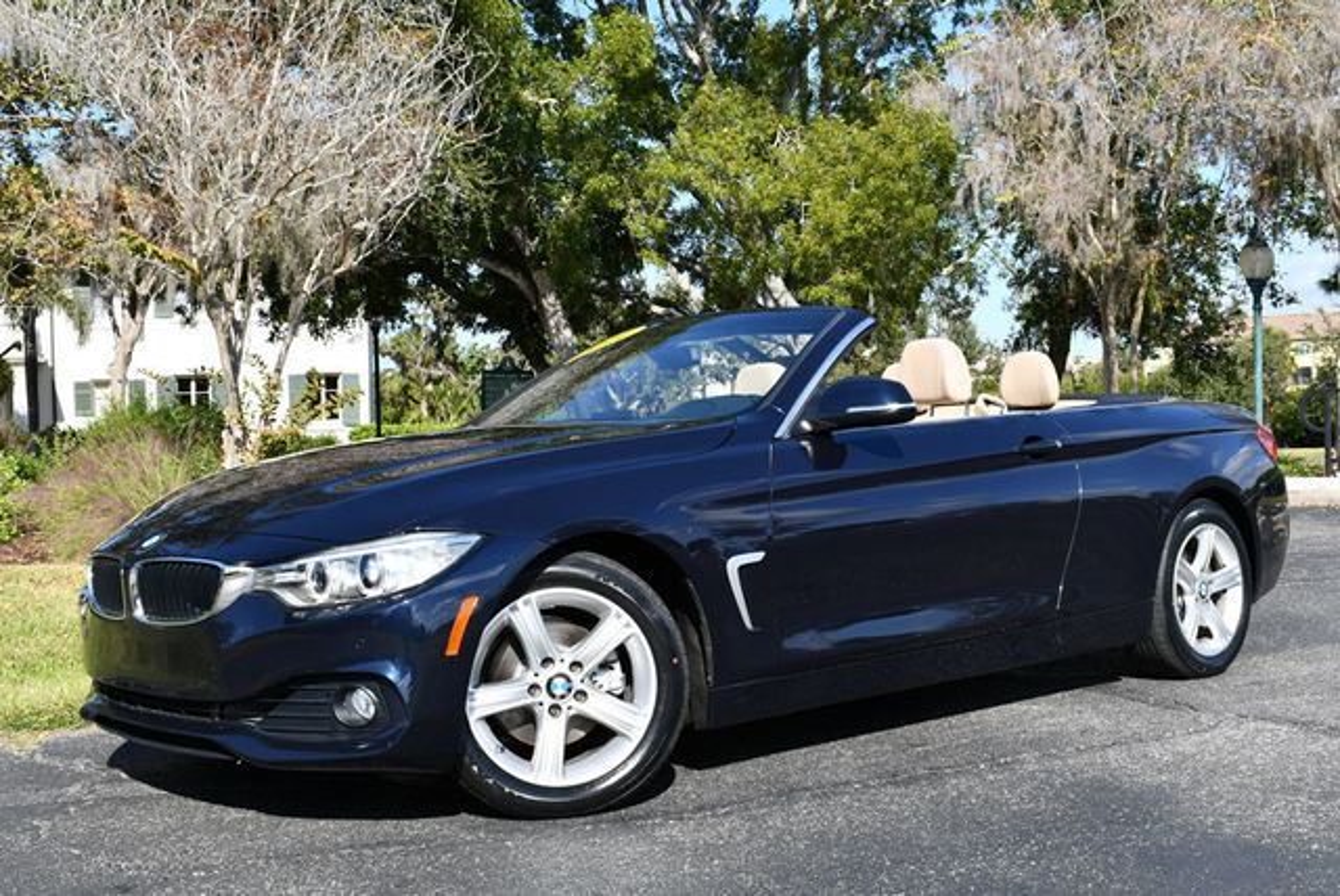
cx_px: 670
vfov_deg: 29.3
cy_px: 448
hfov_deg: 42.7
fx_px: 1714
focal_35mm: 46
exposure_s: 1/250
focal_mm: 23
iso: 125
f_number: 8
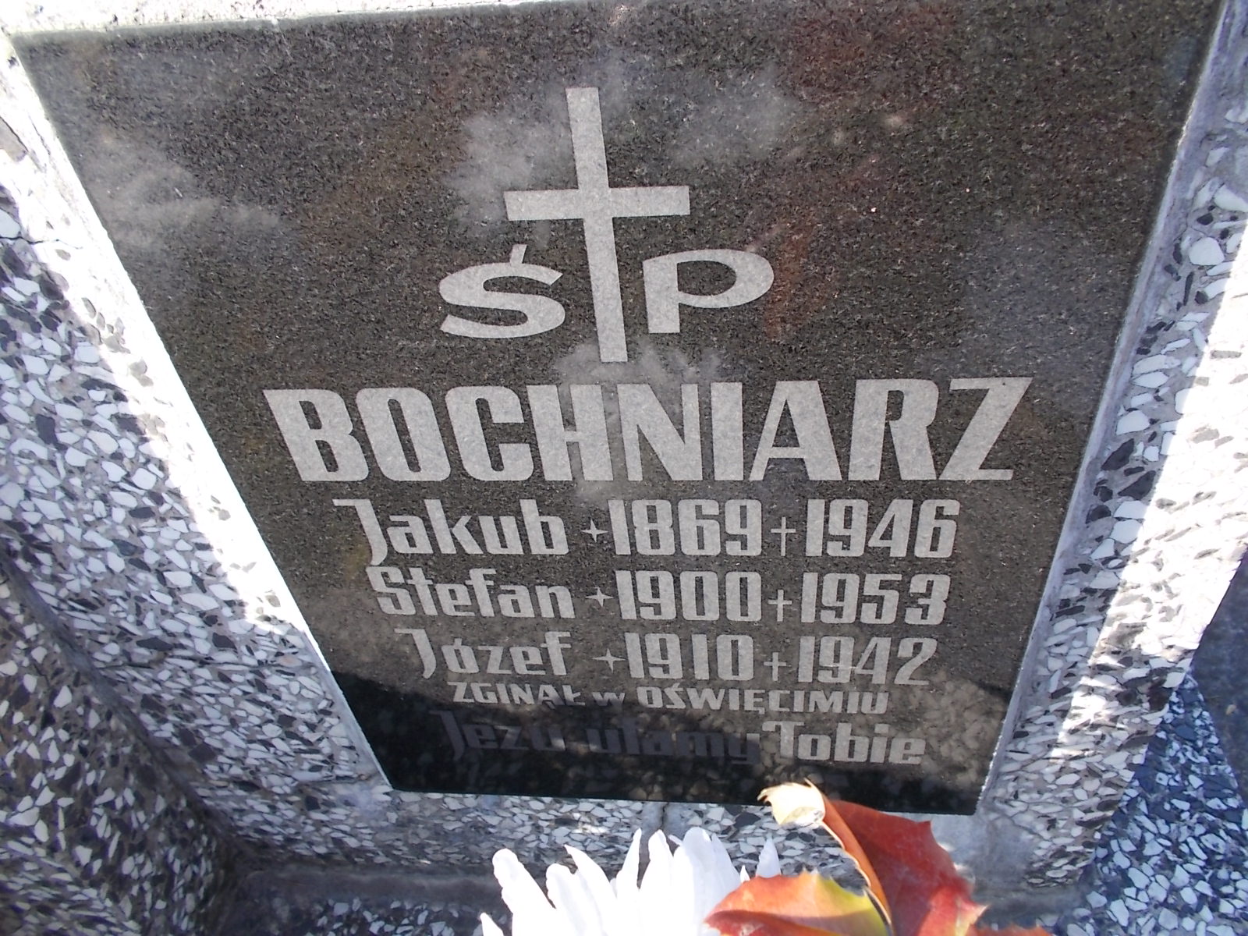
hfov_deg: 67.3
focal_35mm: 26
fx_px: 937
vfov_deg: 53.1
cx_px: 624
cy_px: 468
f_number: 3.2
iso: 80
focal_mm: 4.6
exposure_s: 1/160
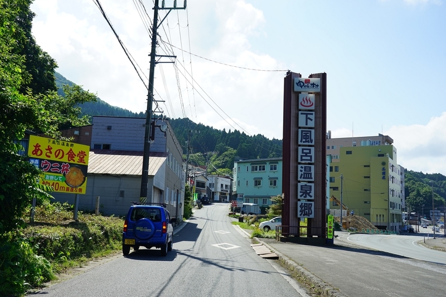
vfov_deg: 38.9
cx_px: 223
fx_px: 421
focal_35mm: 34
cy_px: 148
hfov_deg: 55.8
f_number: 6.3
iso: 100
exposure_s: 1/160
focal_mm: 34
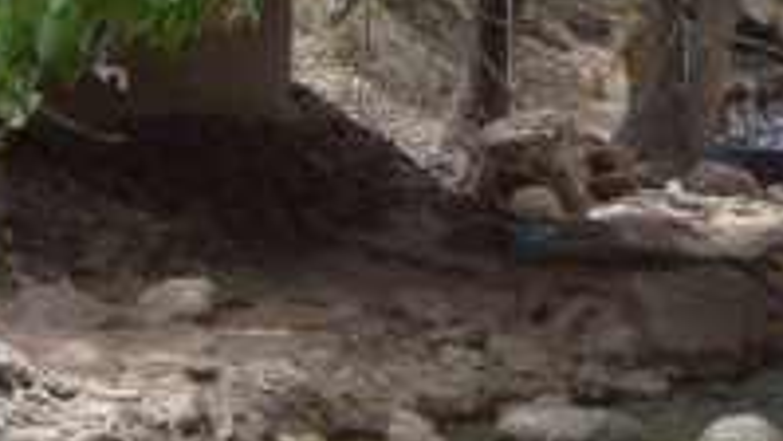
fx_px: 3987
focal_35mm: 192
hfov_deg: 10.1
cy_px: 154
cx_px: 1723
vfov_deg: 6.3
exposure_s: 1/1250
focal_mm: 18
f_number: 3.5
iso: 200
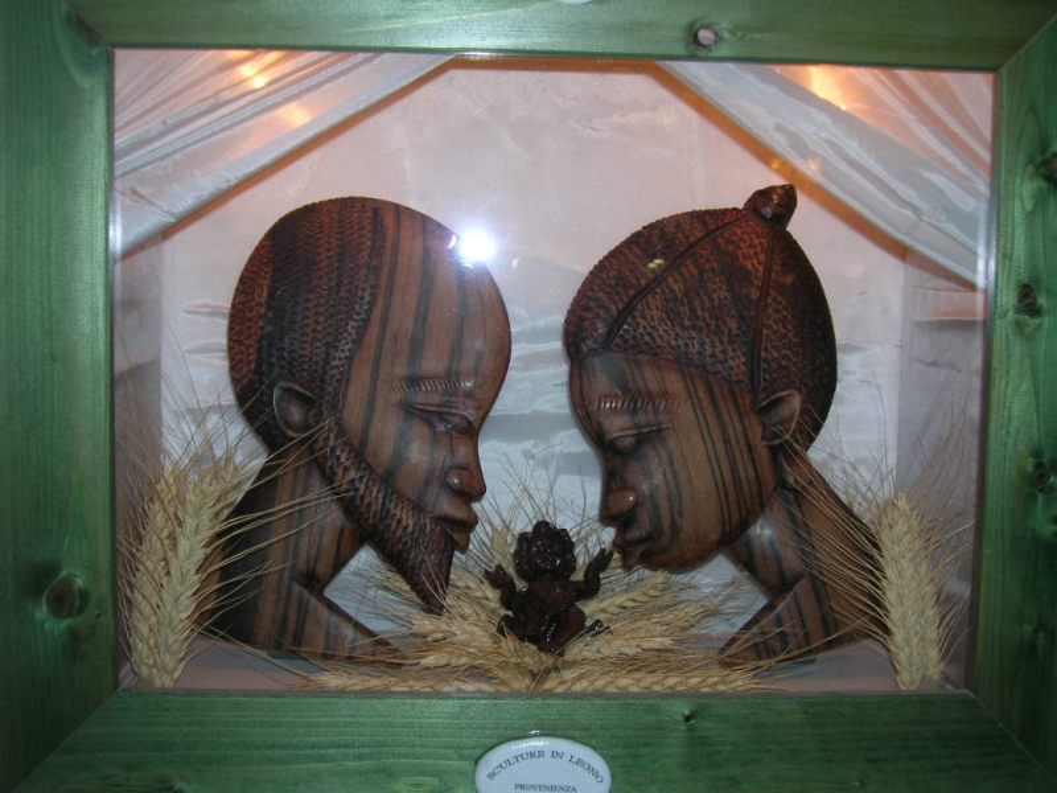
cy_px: 396
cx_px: 528
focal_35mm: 42
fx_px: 1282
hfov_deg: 44.8
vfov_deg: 34.3
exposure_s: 1/60.1
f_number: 3.1
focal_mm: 7
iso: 50
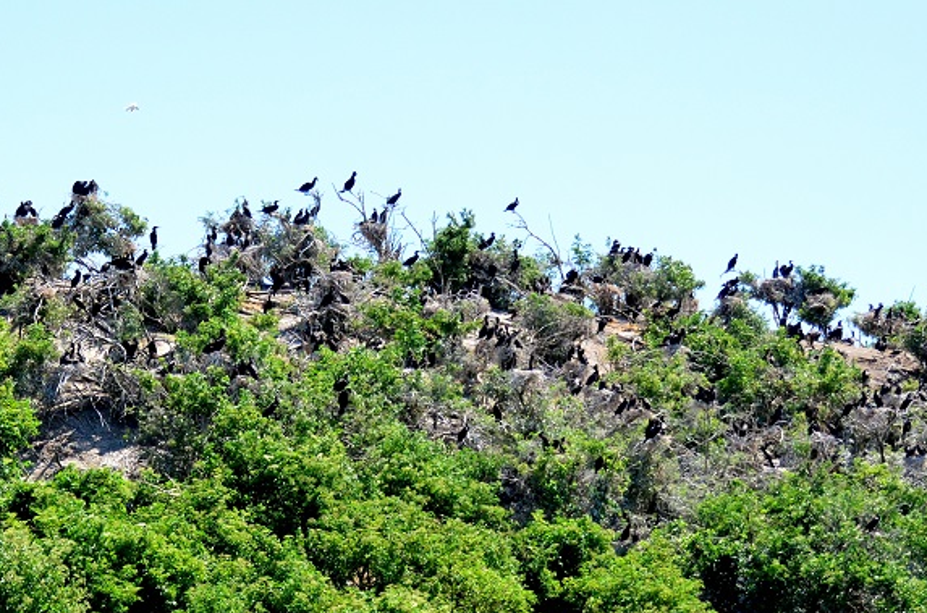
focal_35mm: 183
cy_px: 507
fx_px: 4701
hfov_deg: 11.2
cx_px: 245
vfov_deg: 7.4
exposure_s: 1/8000
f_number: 4.5
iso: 2200
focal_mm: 70
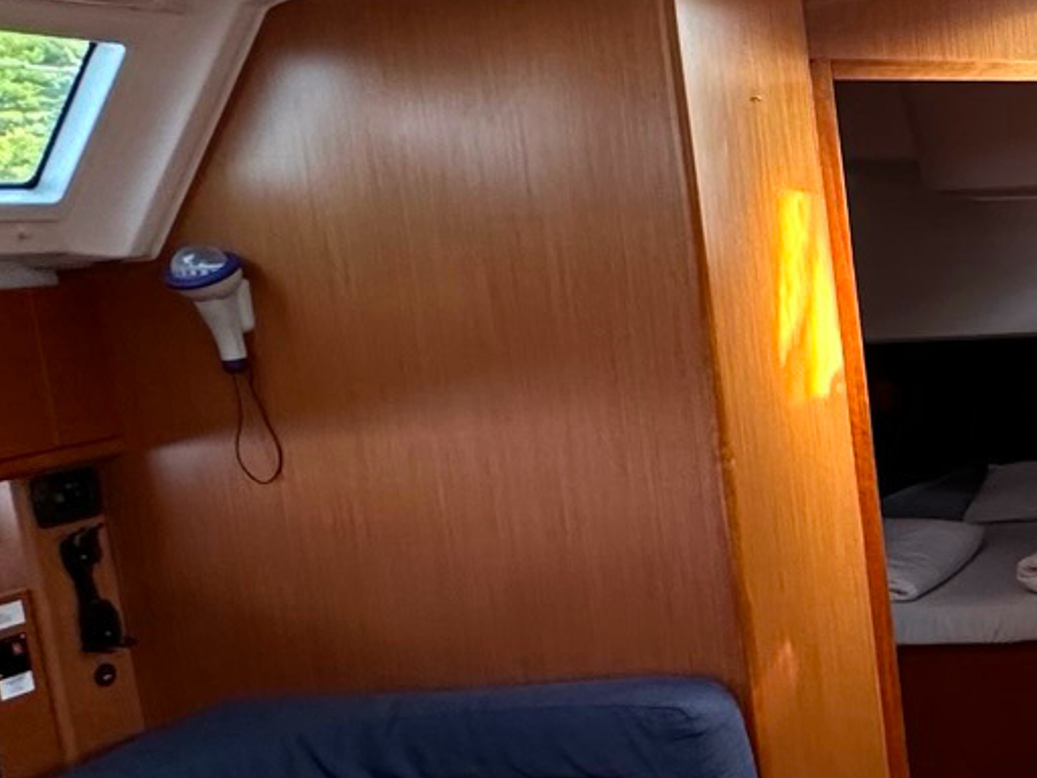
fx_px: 1678
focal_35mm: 56
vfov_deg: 26.1
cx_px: 1614
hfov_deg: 24.9
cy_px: 458
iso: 200
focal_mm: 2.22
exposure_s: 1/99
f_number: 2.2
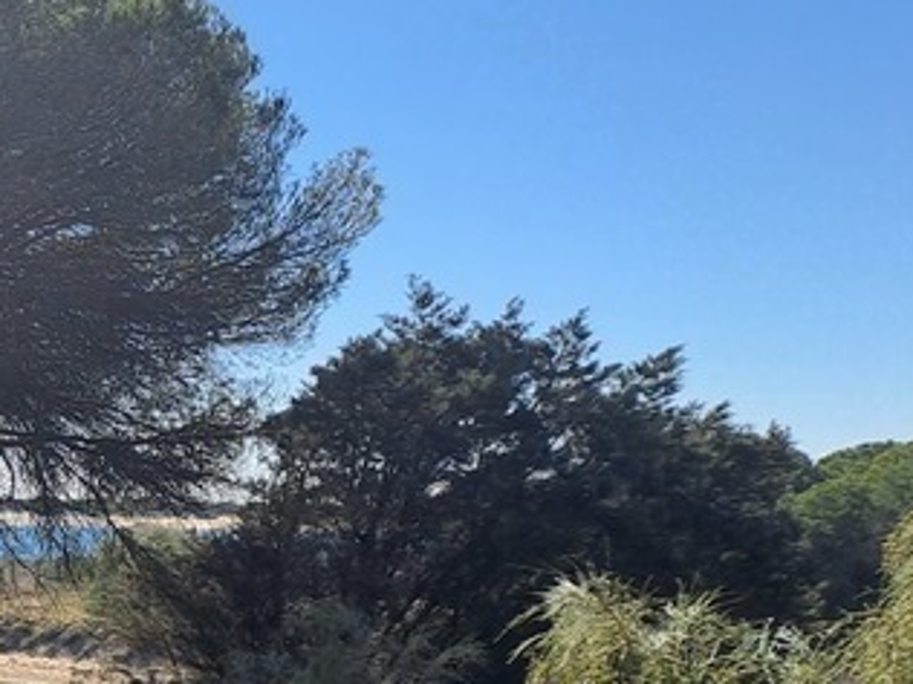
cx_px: -448
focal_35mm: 81
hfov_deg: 20.7
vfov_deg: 18.0
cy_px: 548
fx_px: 2136
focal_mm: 4.65
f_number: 1.8
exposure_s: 1/2000
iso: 32
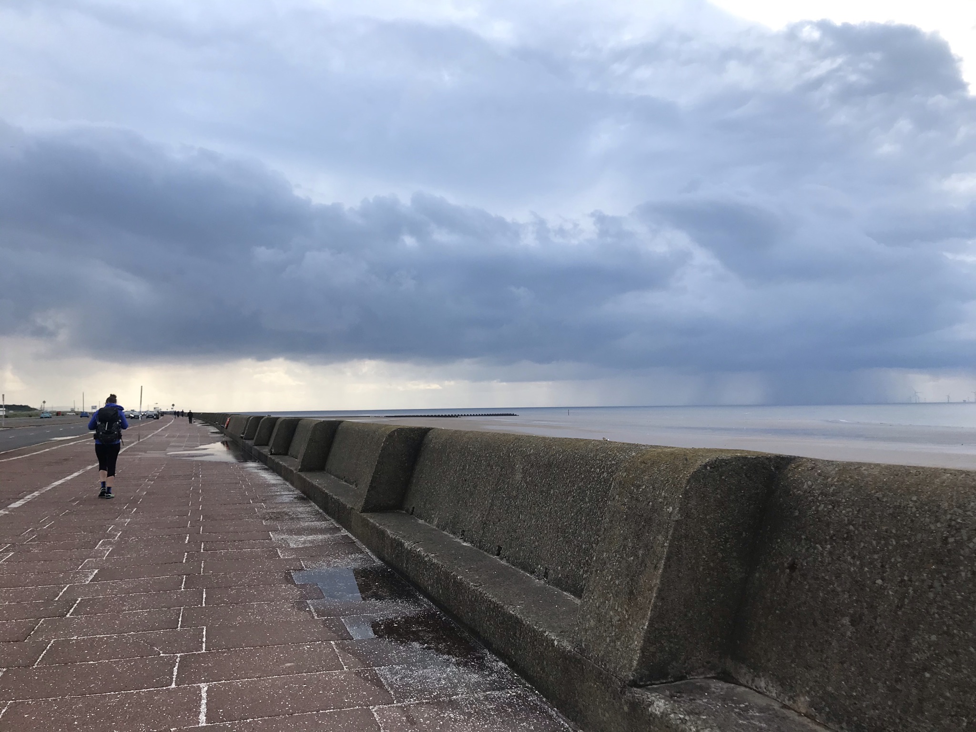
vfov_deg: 49.7
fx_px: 789
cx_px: 488
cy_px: 366
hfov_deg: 63.4
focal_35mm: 28
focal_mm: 3.99
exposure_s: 1/1168
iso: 20
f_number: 1.8
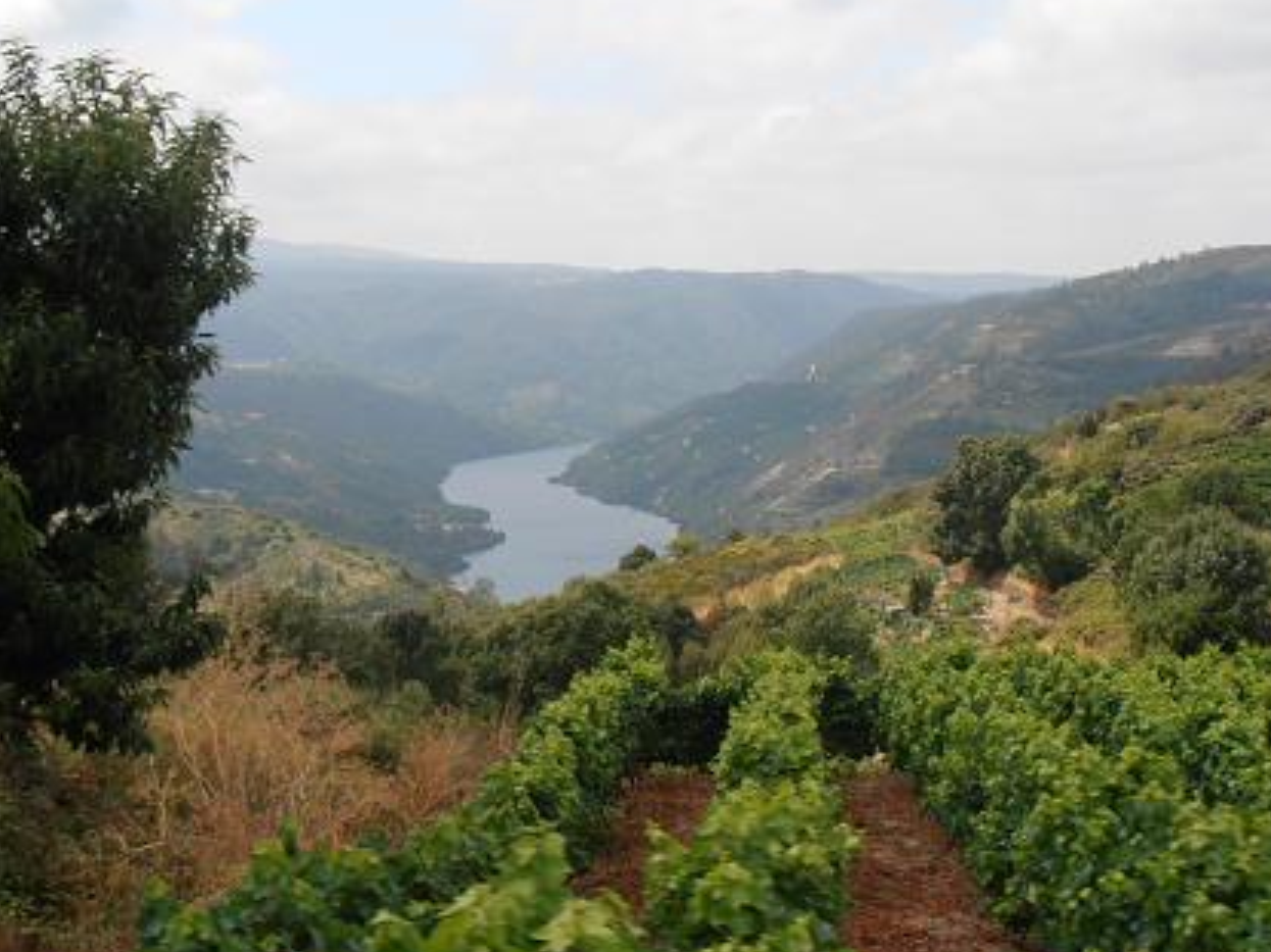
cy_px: 478
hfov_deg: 34.4
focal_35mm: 56
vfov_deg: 26.1
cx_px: 609
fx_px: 2056
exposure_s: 1/640
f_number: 4.2
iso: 80
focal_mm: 7.87
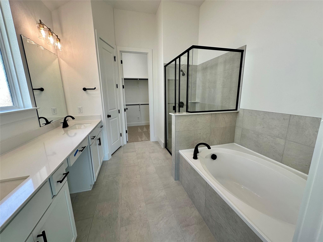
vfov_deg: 85.7
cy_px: 121
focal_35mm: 14
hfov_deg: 102.1
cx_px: 162
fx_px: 131
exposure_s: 1/120
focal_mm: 2.22
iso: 64
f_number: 2.2
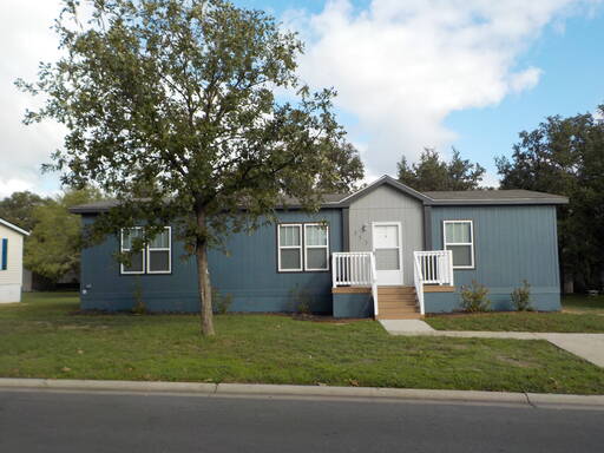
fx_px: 523
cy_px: 226
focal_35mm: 30
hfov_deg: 60.0
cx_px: 302
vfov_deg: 46.8
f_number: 3.3
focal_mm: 4.1
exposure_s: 1/800
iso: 125
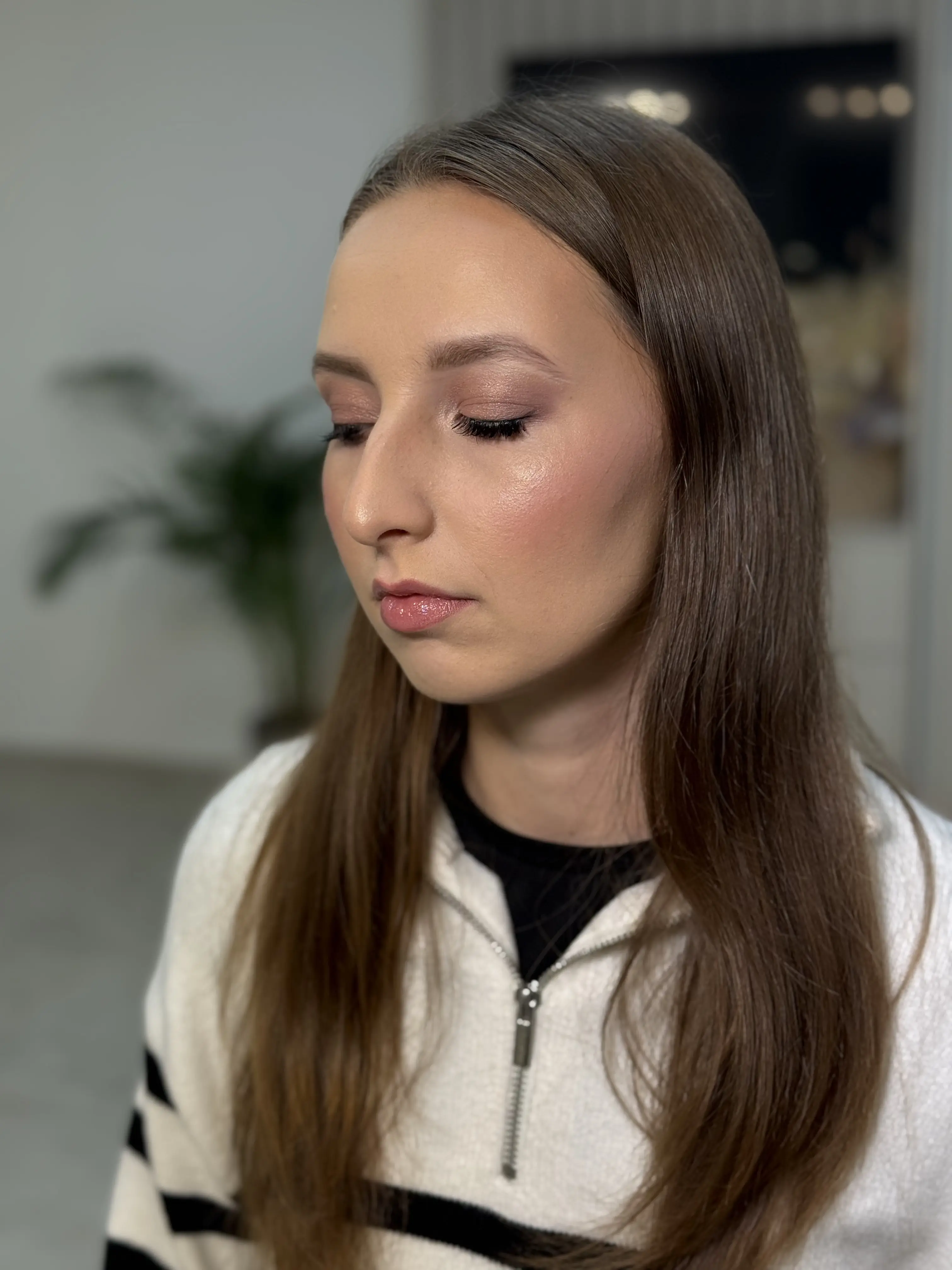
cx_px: 476
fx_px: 1760
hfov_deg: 30.3
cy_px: 635
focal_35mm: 48
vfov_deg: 39.7
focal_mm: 6.76
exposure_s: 1/309
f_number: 1.78
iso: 80
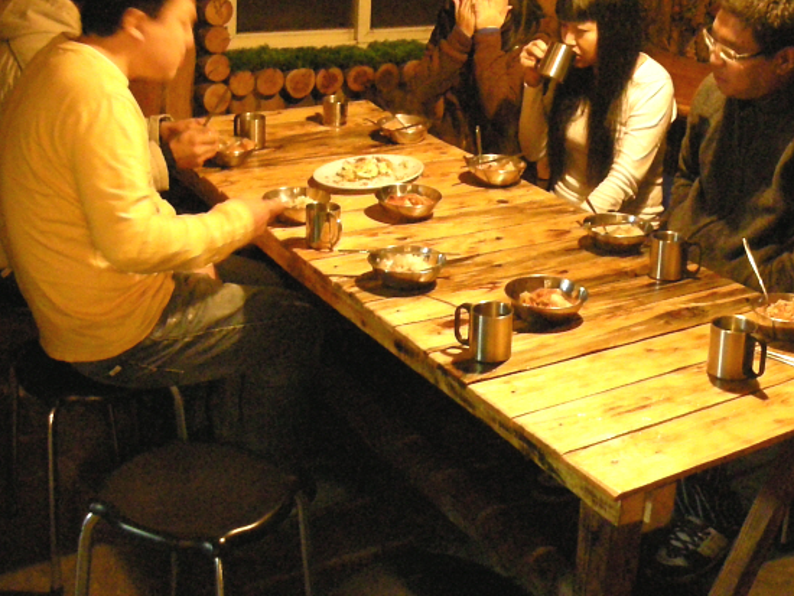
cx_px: 476
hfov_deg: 38.7
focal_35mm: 49
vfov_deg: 29.5
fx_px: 1124
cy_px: 203
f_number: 2.8
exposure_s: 1/8.1
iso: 740
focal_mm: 5.8
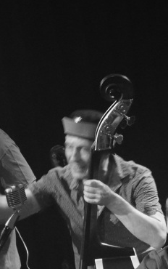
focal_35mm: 260
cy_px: 301
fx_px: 1900
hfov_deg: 5.1
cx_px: 119
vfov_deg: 8.0
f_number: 5.6
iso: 4000
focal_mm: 50
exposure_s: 1/80
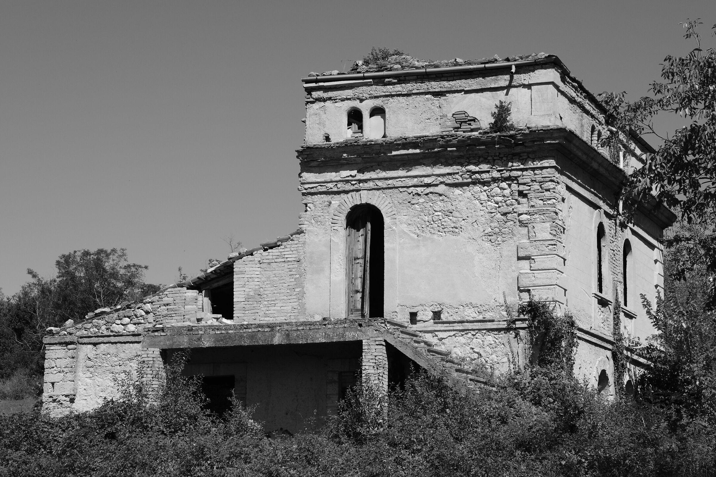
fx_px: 1671
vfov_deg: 16.3
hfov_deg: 24.2
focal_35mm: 84
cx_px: 358
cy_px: 238
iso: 500
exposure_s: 1/1000
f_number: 8
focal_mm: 56
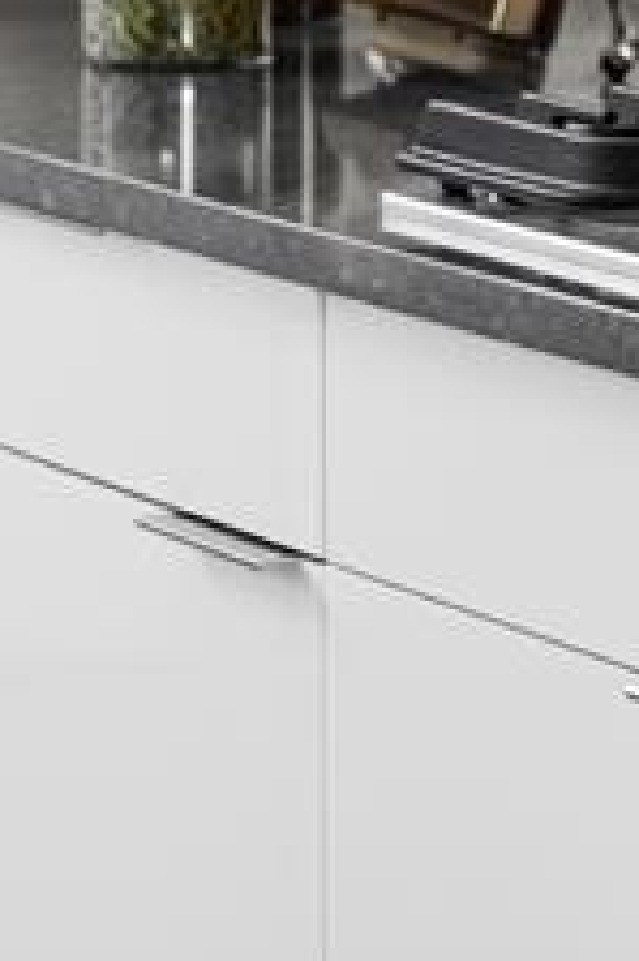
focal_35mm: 268
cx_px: 1059
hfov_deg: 5.1
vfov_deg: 7.7
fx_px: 7146
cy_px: 90
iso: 160
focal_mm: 50
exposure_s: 1/10
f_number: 1.8
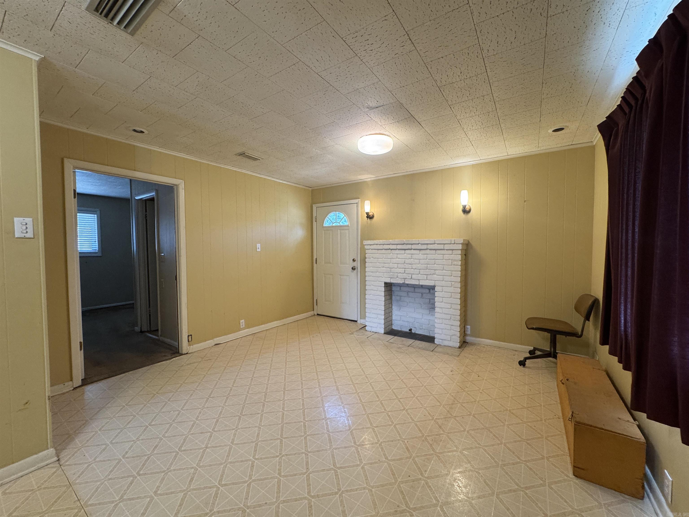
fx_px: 279
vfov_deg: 85.7
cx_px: 344
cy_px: 258
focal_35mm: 14
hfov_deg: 102.1
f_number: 2.2
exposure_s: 1/120
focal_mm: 2.22
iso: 250
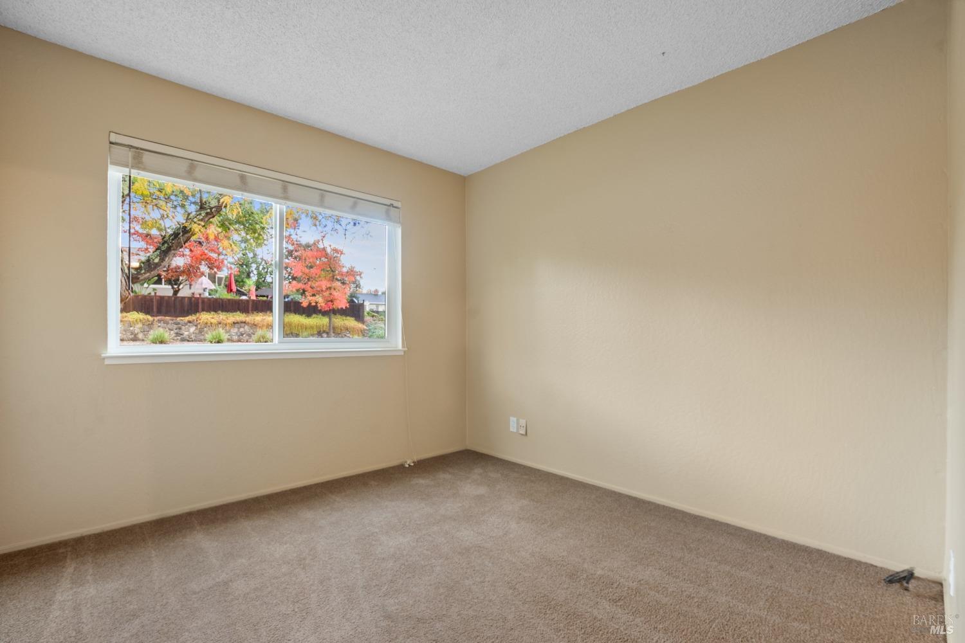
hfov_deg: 100.4
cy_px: 322
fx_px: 402
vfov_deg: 77.3
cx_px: 482
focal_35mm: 15
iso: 250
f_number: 9
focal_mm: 10
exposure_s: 1.6
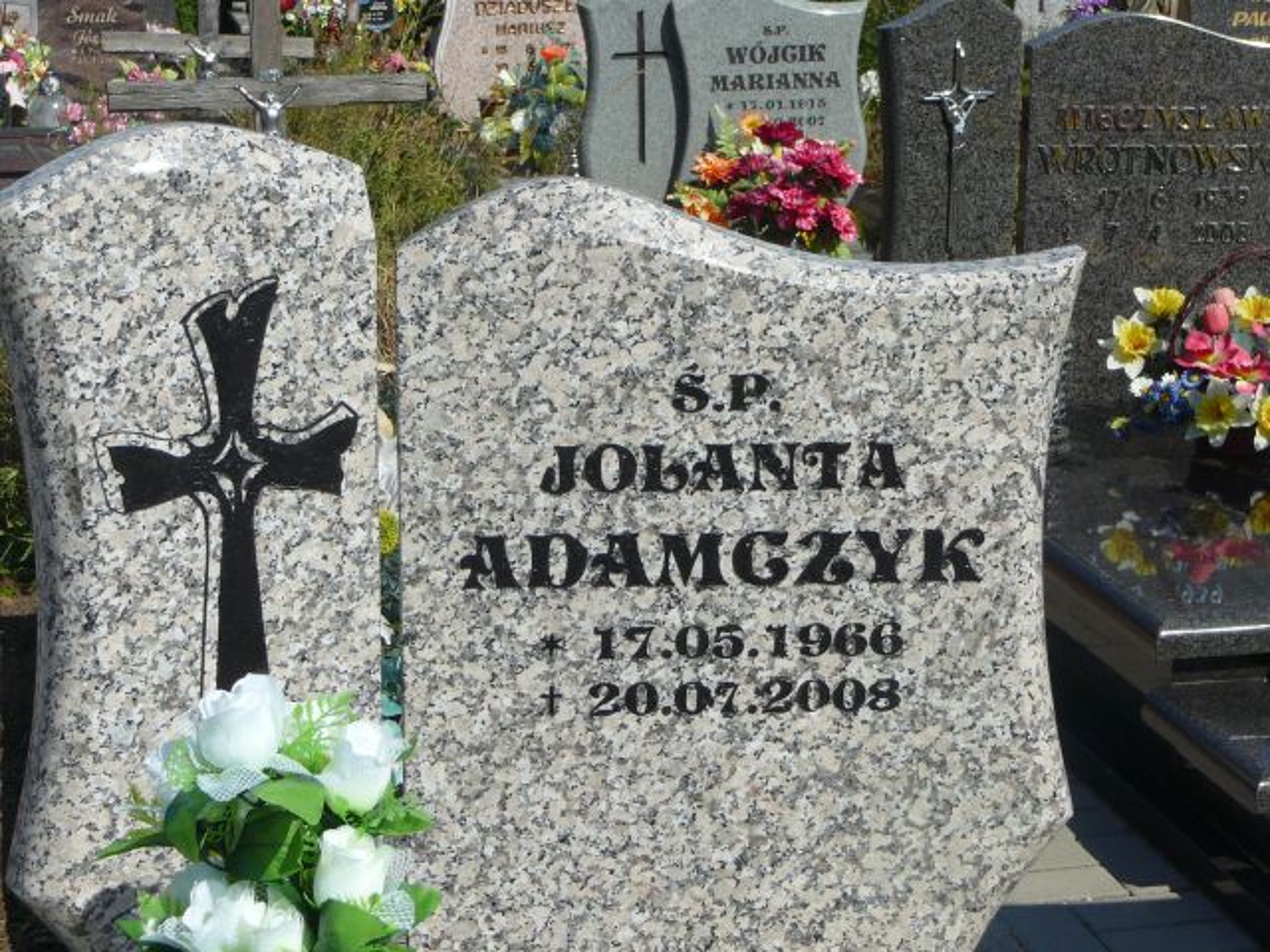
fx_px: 2605
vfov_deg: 20.7
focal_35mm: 71
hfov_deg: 27.4
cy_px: 476
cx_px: 635
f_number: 6.3
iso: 80
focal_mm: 10.5
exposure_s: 1/500
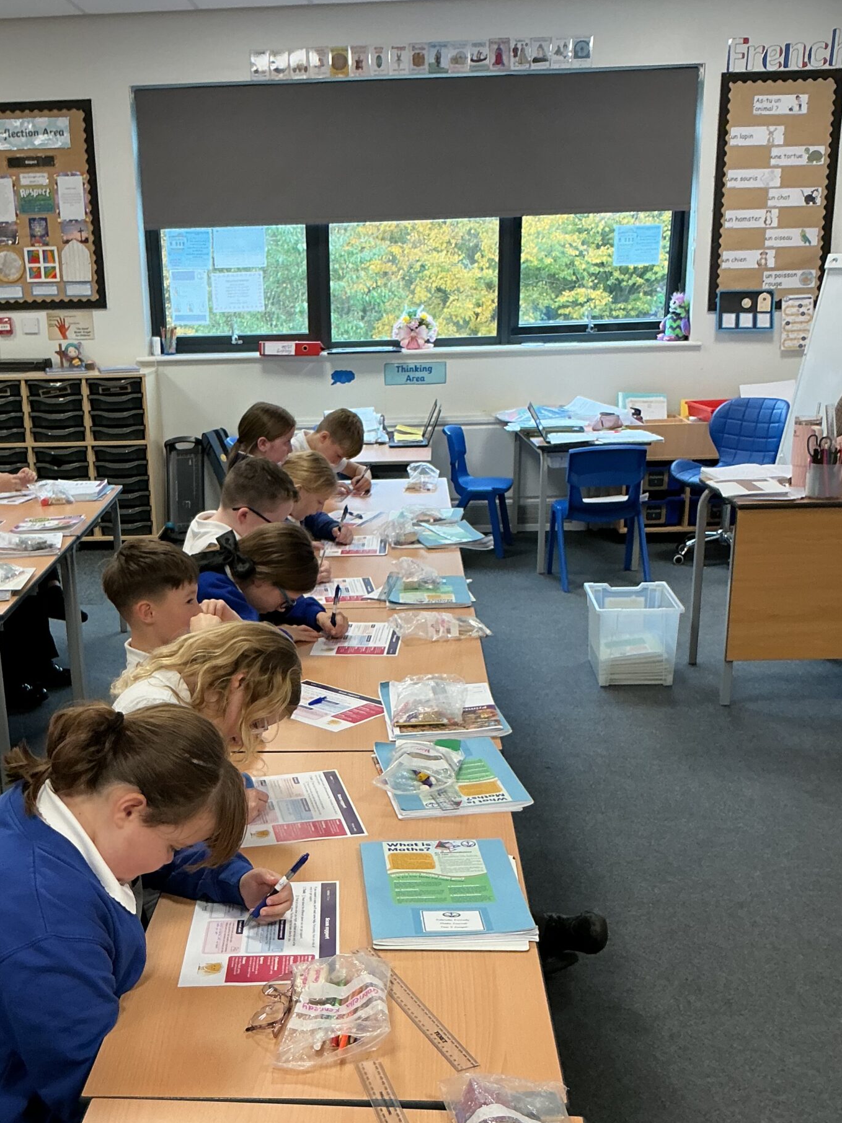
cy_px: 712
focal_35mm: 41
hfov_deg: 34.9
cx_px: 306
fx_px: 1330
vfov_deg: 45.3
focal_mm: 3
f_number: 1.8
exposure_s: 1/60
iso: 80
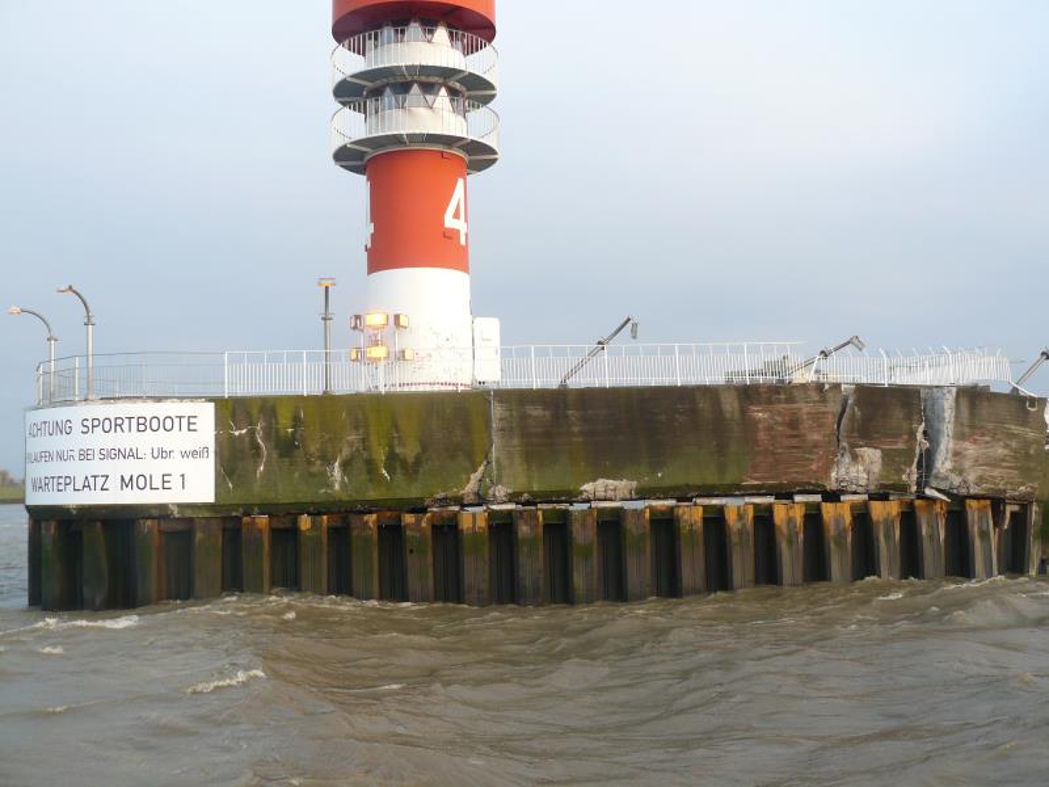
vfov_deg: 36.8
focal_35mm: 39
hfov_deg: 47.9
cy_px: 394
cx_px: 524
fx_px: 1182
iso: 100
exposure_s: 1/125
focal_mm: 6.4
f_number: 3.2
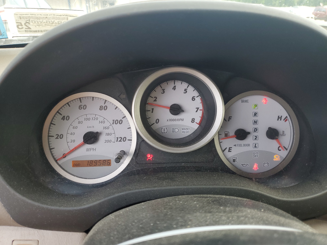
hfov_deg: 67.3
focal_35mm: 26
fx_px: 246
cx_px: 164
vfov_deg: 53.1
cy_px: 122
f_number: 1.5
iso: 50
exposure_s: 1/169
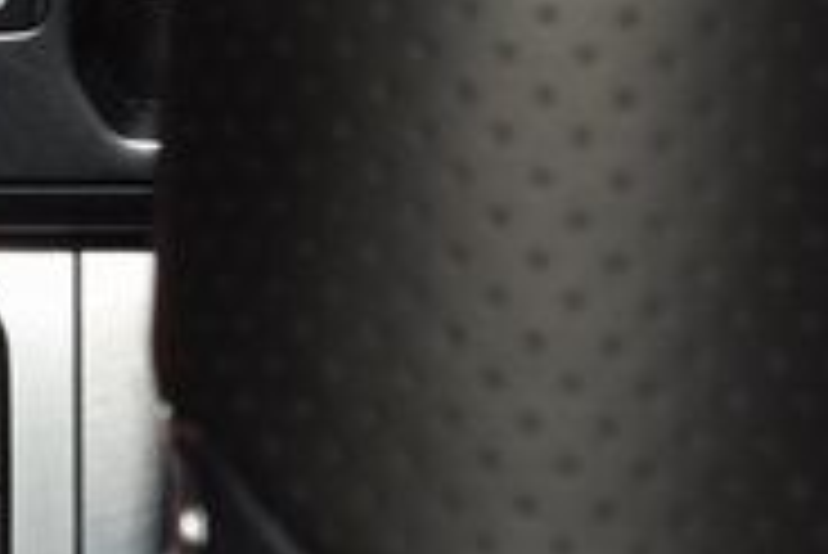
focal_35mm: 366
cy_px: -349
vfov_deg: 3.7
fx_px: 8424
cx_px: -63
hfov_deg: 5.6
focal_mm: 70
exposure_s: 1/125
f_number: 8
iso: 100
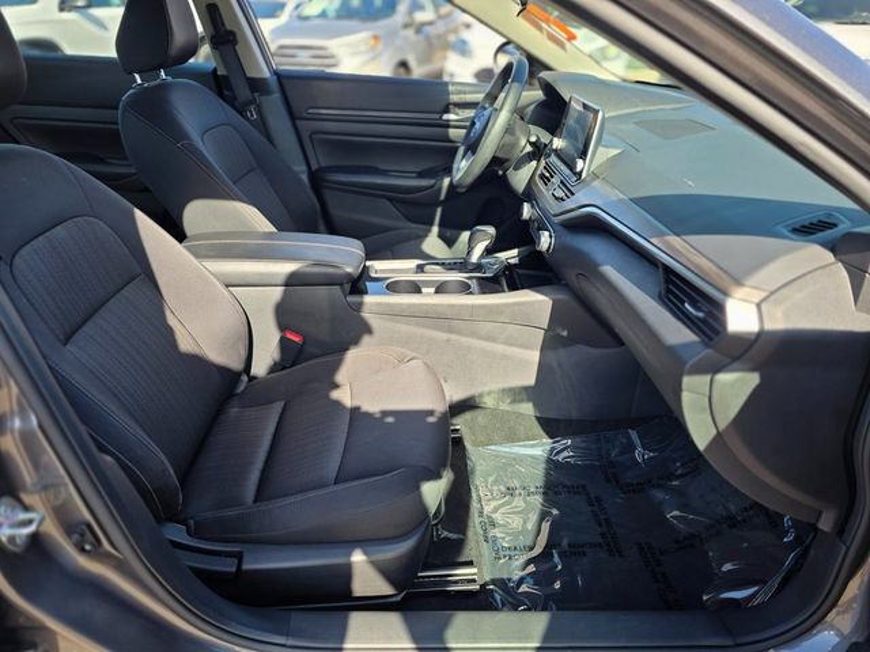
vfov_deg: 58.9
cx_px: 435
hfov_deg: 73.9
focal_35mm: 23
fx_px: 578
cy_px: 326
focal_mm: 6.3
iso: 25
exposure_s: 1/359
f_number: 1.7
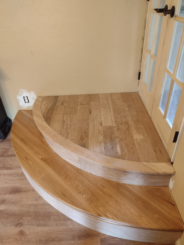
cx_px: 92
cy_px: 122
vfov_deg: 65.3
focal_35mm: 27
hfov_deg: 51.4
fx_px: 191
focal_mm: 4.71
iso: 756
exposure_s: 1/30
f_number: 1.7
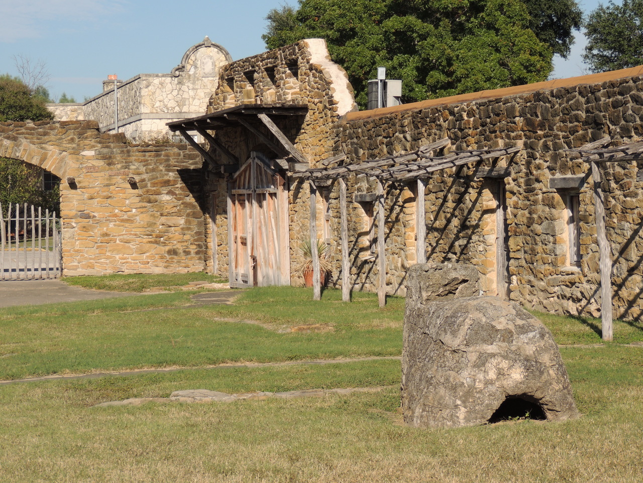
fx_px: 1858
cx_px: 322
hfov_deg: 19.6
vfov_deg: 14.8
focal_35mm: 100
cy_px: 242
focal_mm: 17.8
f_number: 4.1
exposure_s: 1/1000
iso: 100
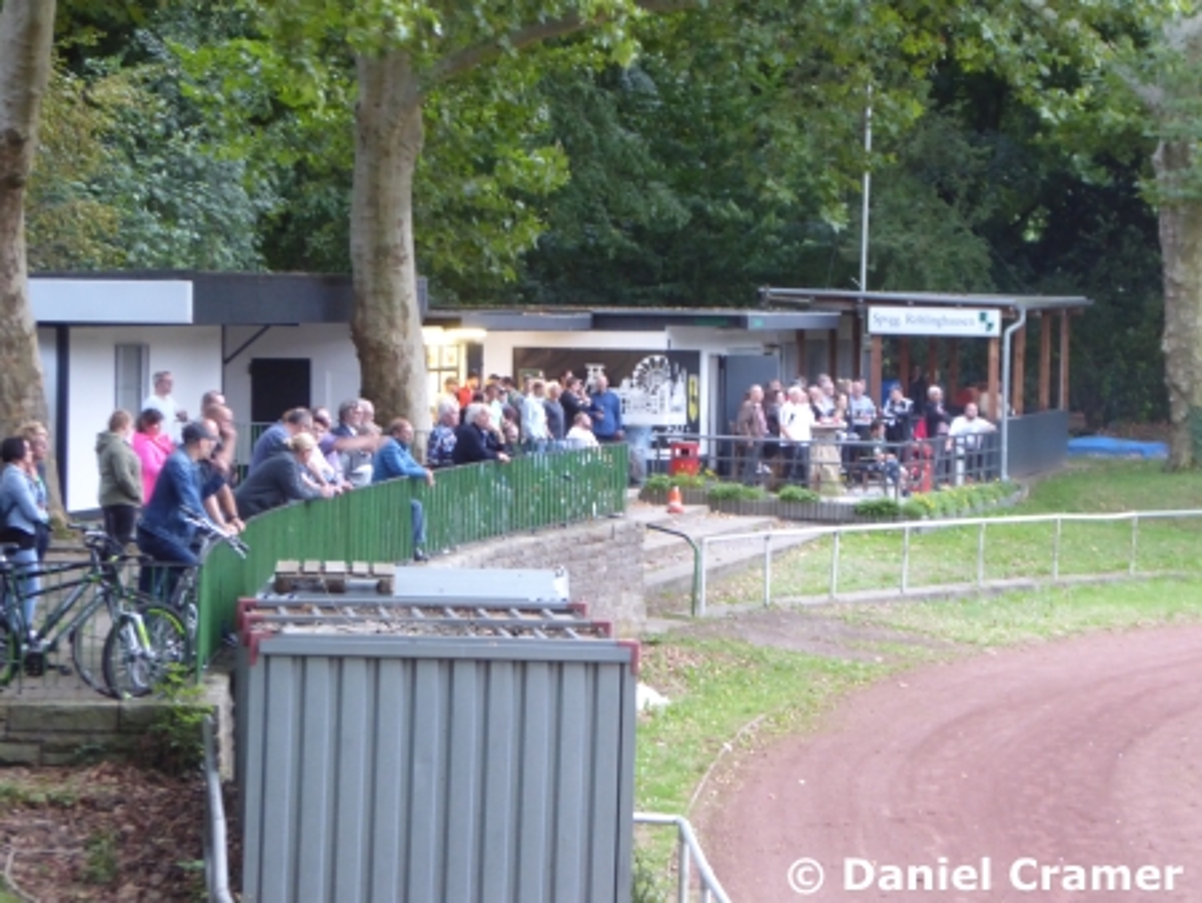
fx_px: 4308
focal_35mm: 124
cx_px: 601
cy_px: 452
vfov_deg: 12.0
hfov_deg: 15.9
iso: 400
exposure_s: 1/6
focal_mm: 22.3
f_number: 5.2
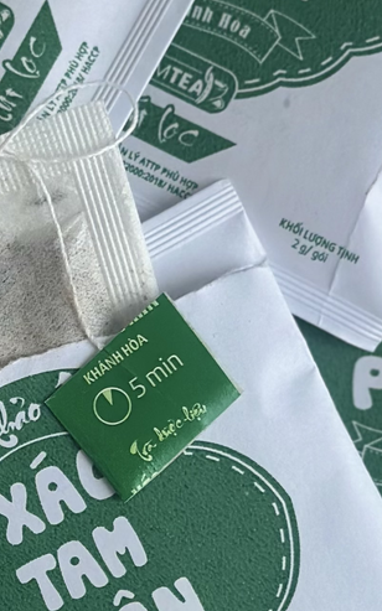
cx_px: 37
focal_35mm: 110
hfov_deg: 11.8
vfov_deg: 18.8
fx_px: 1833
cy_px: 469
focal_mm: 6.86
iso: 80
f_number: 1.78
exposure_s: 1/1497
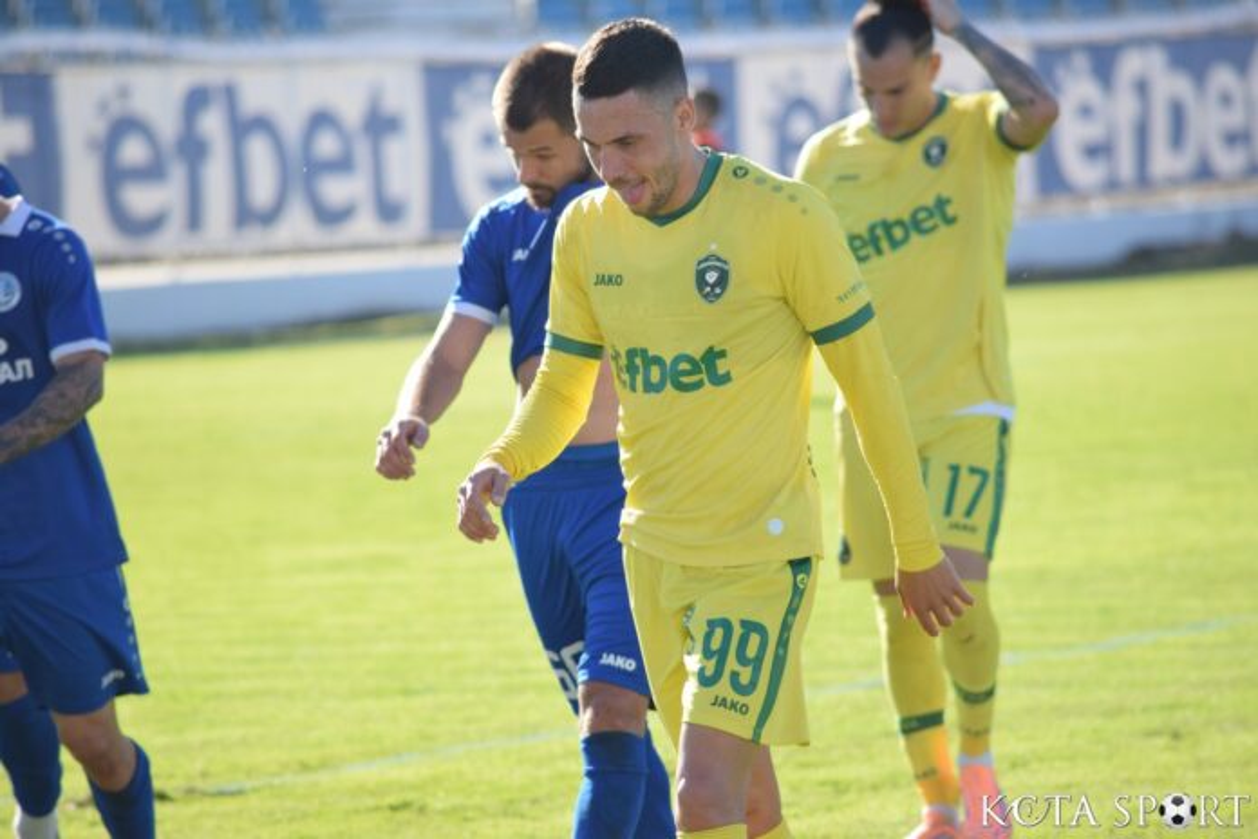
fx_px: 10483
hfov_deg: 6.9
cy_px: 420
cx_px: 629
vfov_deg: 4.6
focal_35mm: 300
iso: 400
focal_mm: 200
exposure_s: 1/800
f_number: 5
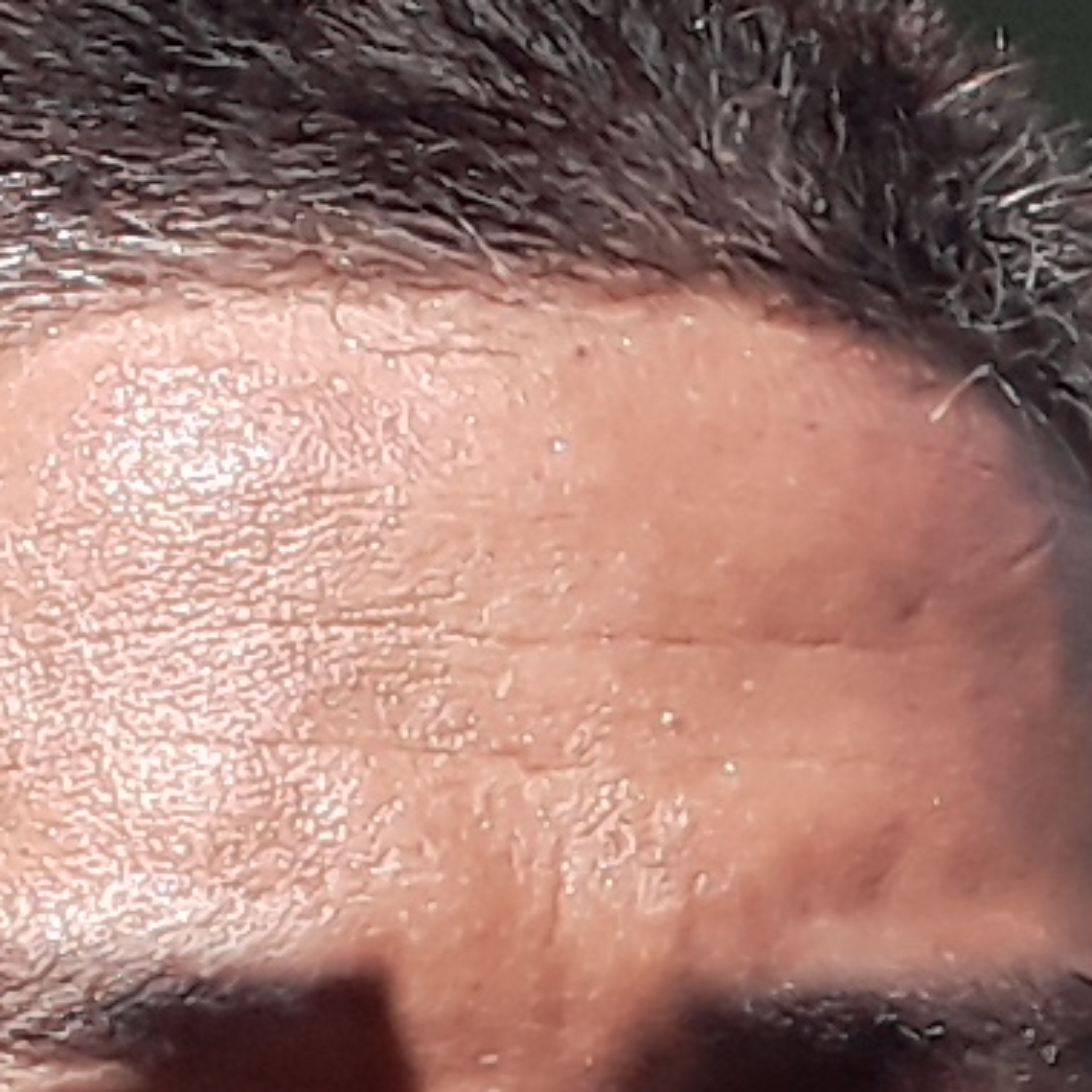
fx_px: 6496
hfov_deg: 9.1
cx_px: 2121
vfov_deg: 9.5
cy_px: 1253
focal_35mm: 182
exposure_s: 1/1002
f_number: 1.9
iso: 40
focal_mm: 2.53
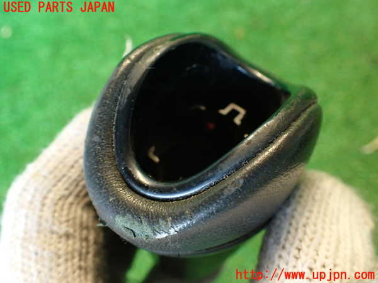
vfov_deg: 46.8
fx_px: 328
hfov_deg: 60.0
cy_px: 142
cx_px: 189
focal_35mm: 30
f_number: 2.3
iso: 400
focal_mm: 5.4
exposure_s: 1/30
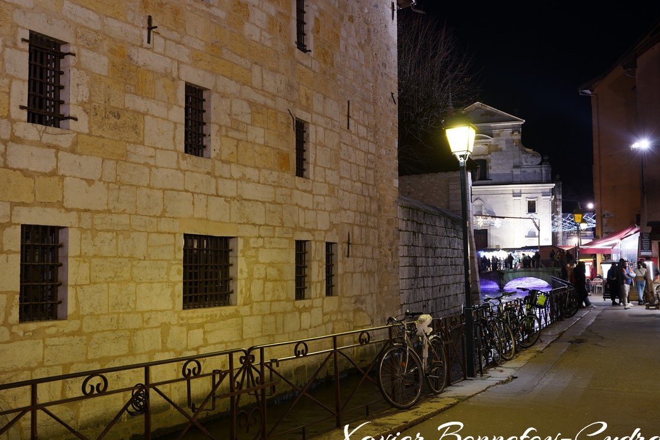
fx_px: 715
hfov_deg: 49.5
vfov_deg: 34.2
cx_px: 310
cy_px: 213
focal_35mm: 39
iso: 800
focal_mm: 34
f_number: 5
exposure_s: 1/6
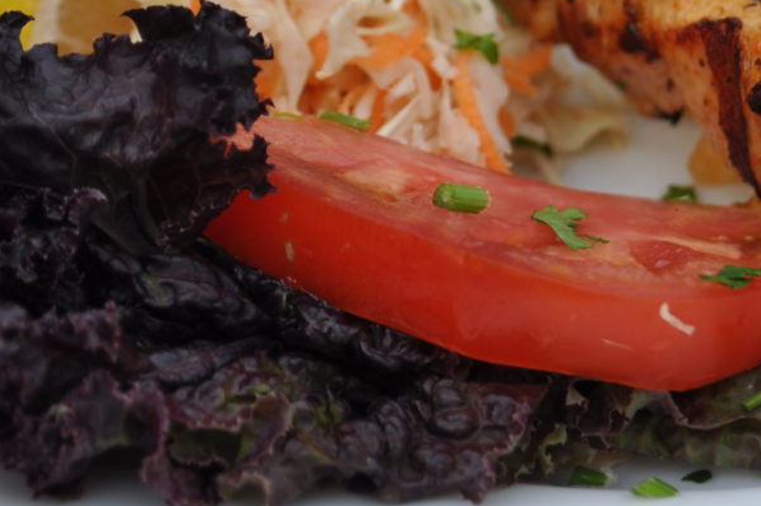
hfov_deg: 16.8
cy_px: 68
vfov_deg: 11.3
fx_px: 2556
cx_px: 591
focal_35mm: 121
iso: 200
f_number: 4.8
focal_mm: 32
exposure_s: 1/100
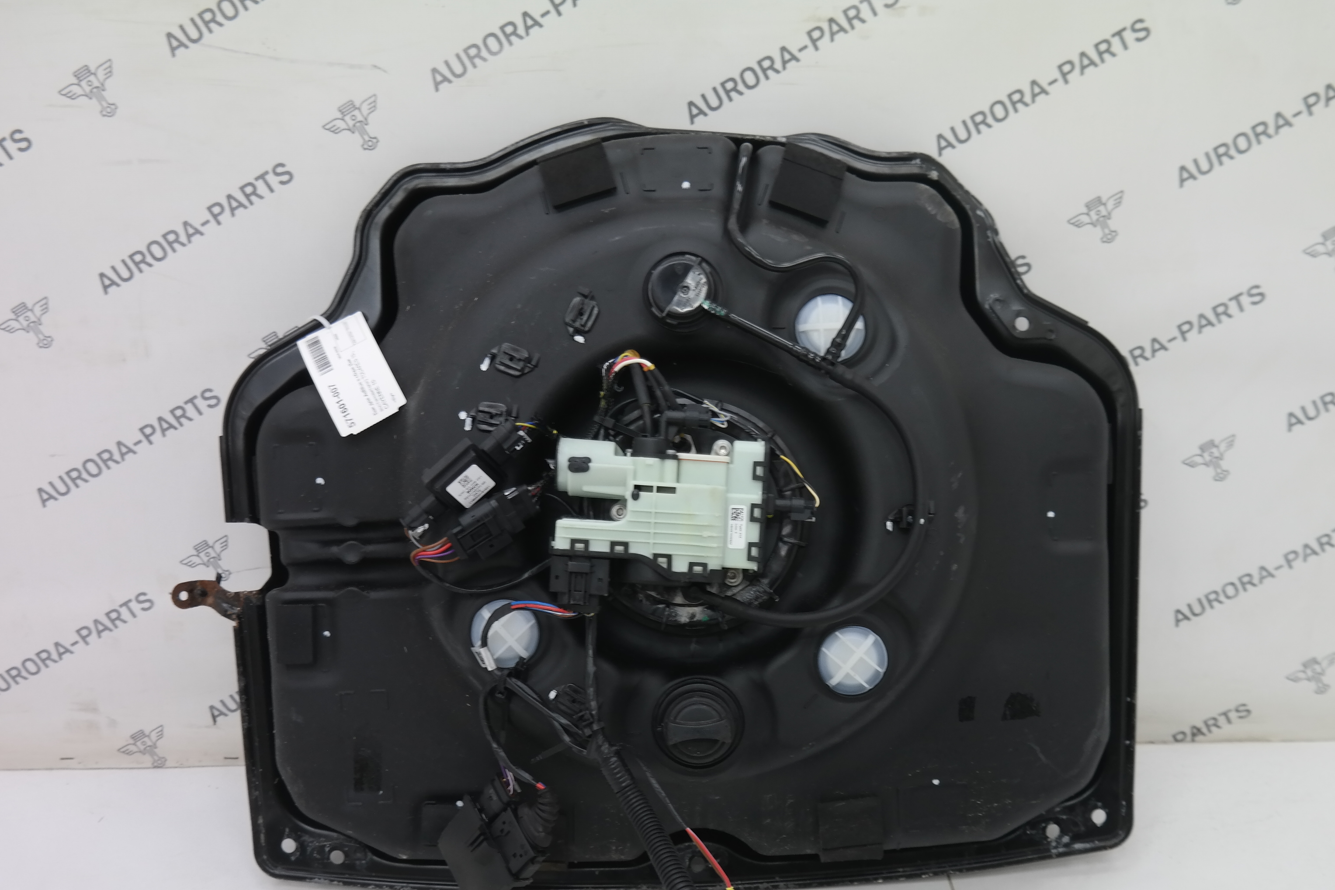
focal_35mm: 42
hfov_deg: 46.4
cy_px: 566
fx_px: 1557
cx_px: 693
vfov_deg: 31.7
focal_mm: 22
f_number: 4
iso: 400
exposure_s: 1/40
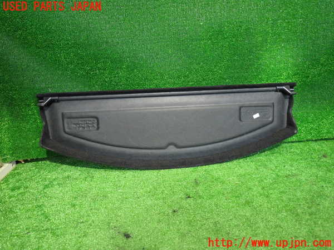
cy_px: 125
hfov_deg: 69.4
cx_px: 167
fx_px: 241
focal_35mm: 25
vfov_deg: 54.9
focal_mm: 4.5
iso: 640
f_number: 2
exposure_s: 1/30
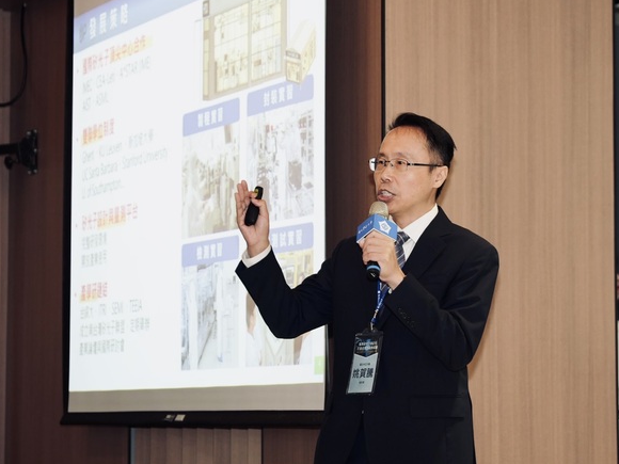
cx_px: 342
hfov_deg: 16.1
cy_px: 246
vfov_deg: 12.1
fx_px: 2182
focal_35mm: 122
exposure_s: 1/160
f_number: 2.8
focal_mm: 70
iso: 800
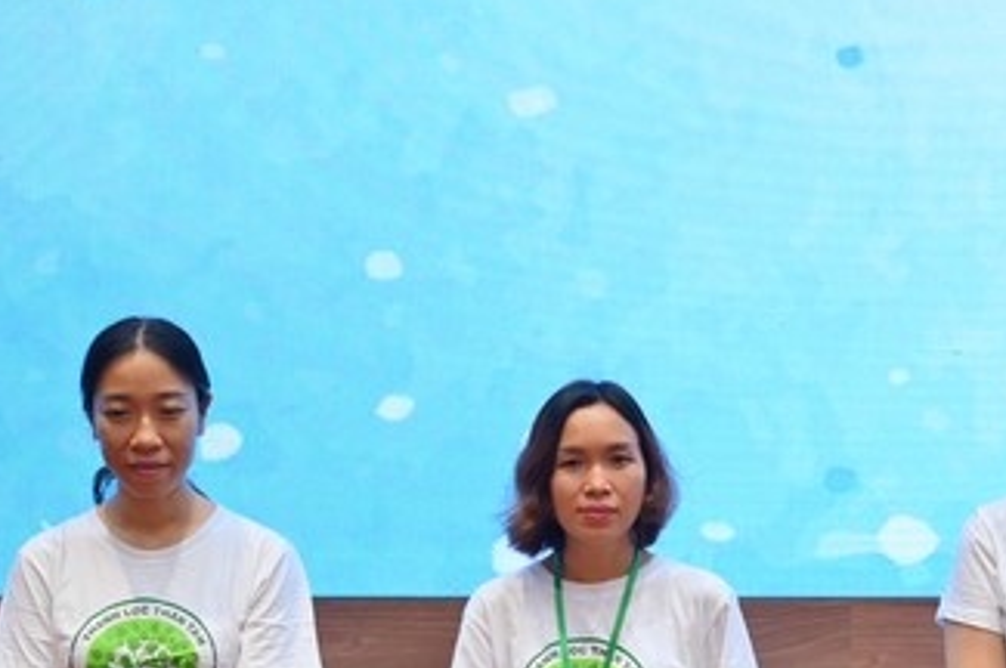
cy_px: 555
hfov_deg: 12.0
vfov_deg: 8.0
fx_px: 4746
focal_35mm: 170
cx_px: 854
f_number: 4.5
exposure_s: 1/100
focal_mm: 85
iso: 1250
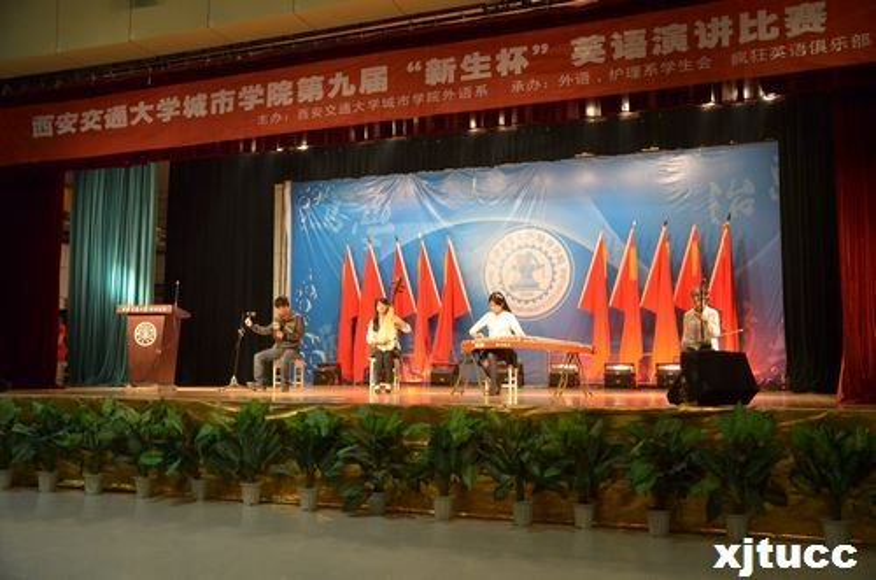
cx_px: 438
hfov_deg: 53.2
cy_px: 290
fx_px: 874
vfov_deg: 36.7
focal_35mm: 36
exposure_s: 1/160
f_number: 3.8
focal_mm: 24
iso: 1000
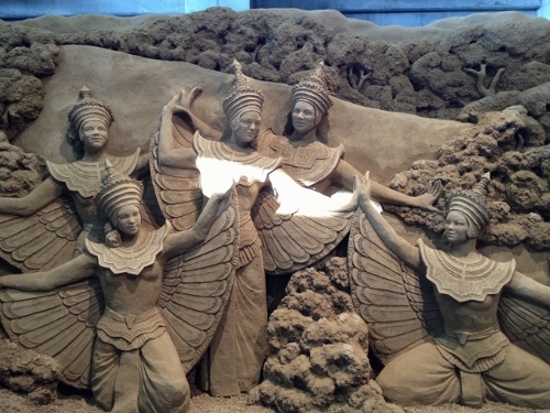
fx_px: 556
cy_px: 206
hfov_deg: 52.6
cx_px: 275
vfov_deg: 40.7
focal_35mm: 35
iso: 125
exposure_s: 1/20
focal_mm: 4.28
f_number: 2.4
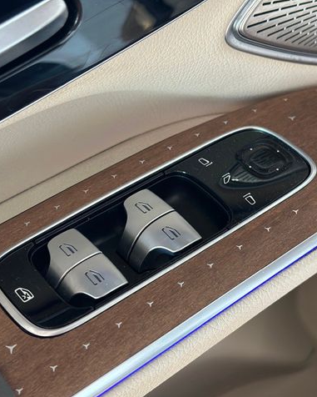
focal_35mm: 63
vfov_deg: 30.0
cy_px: 198
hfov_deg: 24.2
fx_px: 739
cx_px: 197
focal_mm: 6.86
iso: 250
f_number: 1.78
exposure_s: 1/120
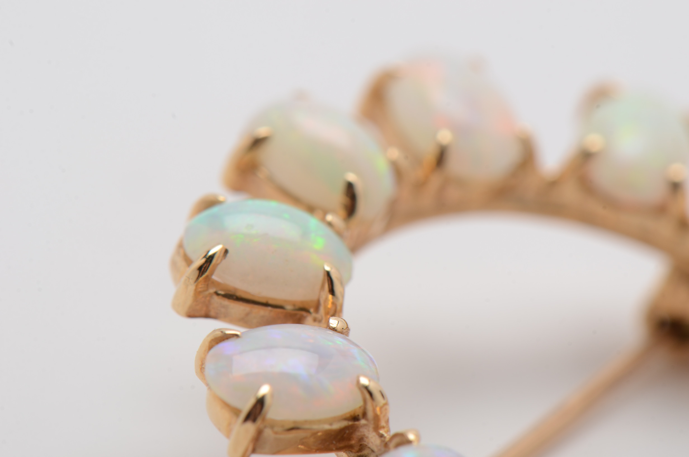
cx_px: 344
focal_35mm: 128
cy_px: 228
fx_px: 2435
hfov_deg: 16.1
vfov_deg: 10.7
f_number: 18
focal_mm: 85
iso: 200
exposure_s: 1/125
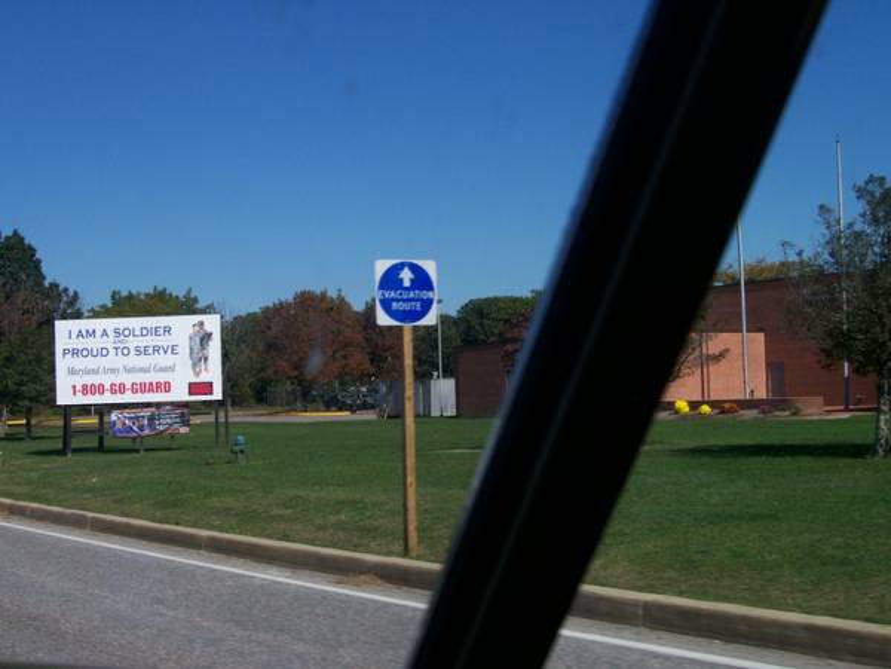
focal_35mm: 53
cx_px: 446
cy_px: 334
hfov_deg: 36.2
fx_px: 1364
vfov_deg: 27.5
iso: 80
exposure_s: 1/662
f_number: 6.1
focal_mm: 8.7
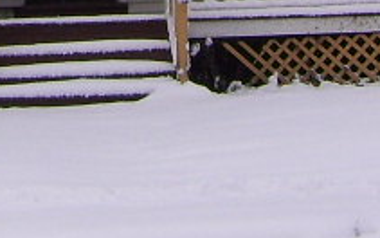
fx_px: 2248
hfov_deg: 9.6
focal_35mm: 217
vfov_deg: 5.7
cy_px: -458
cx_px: -36
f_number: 4.8
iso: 80
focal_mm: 6
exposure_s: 1/500
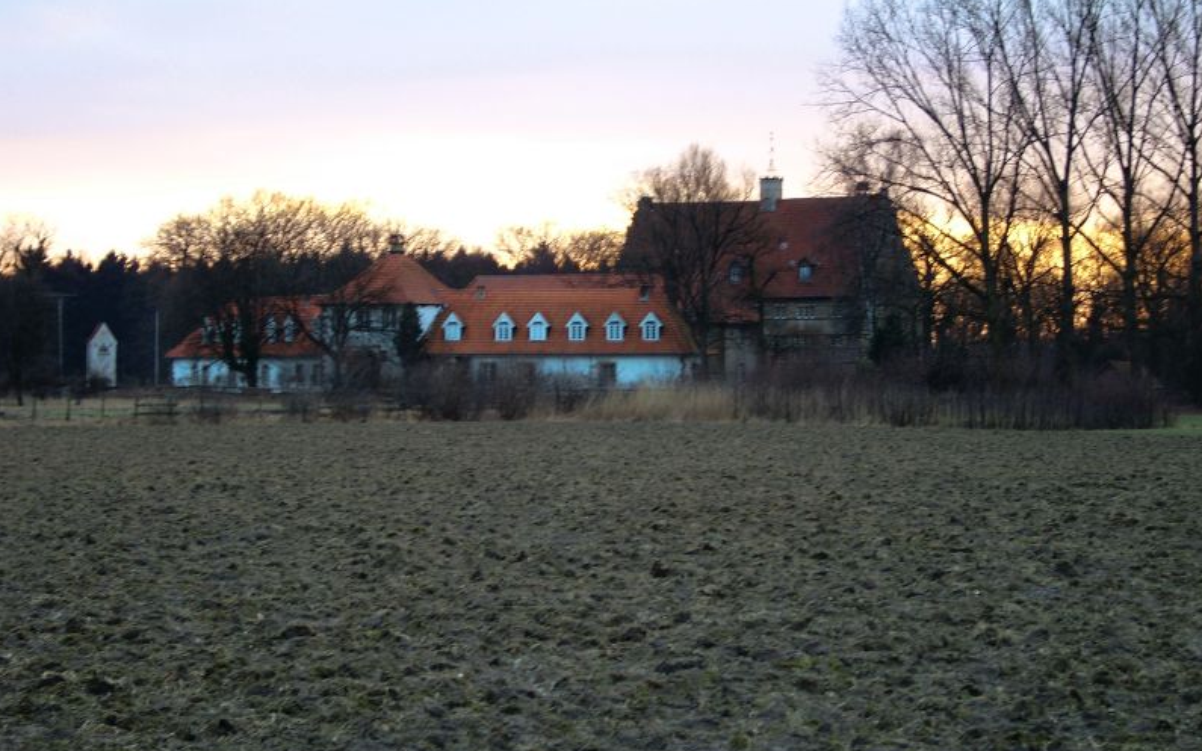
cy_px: 326
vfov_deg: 13.6
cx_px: 600
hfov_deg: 21.6
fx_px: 3145
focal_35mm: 96
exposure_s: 1/39.2
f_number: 2
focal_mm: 18.7
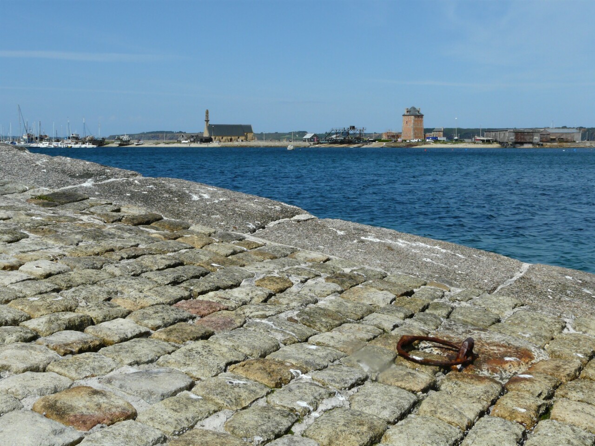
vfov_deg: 30.3
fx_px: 825
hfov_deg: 39.7
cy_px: 223
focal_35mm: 48
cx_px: 298
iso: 100
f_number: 8
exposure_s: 1/400
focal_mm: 7.9
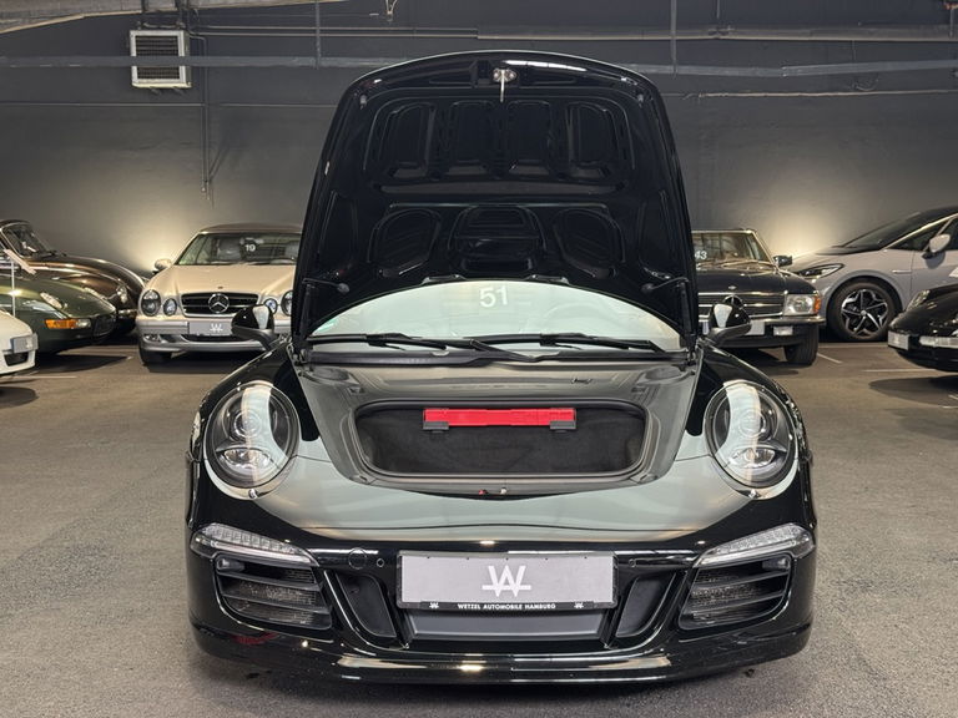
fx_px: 1328
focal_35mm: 48
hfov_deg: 39.7
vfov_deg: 30.3
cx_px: 479
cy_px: 359
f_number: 1.78
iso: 160
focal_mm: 6.76
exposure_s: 1/50
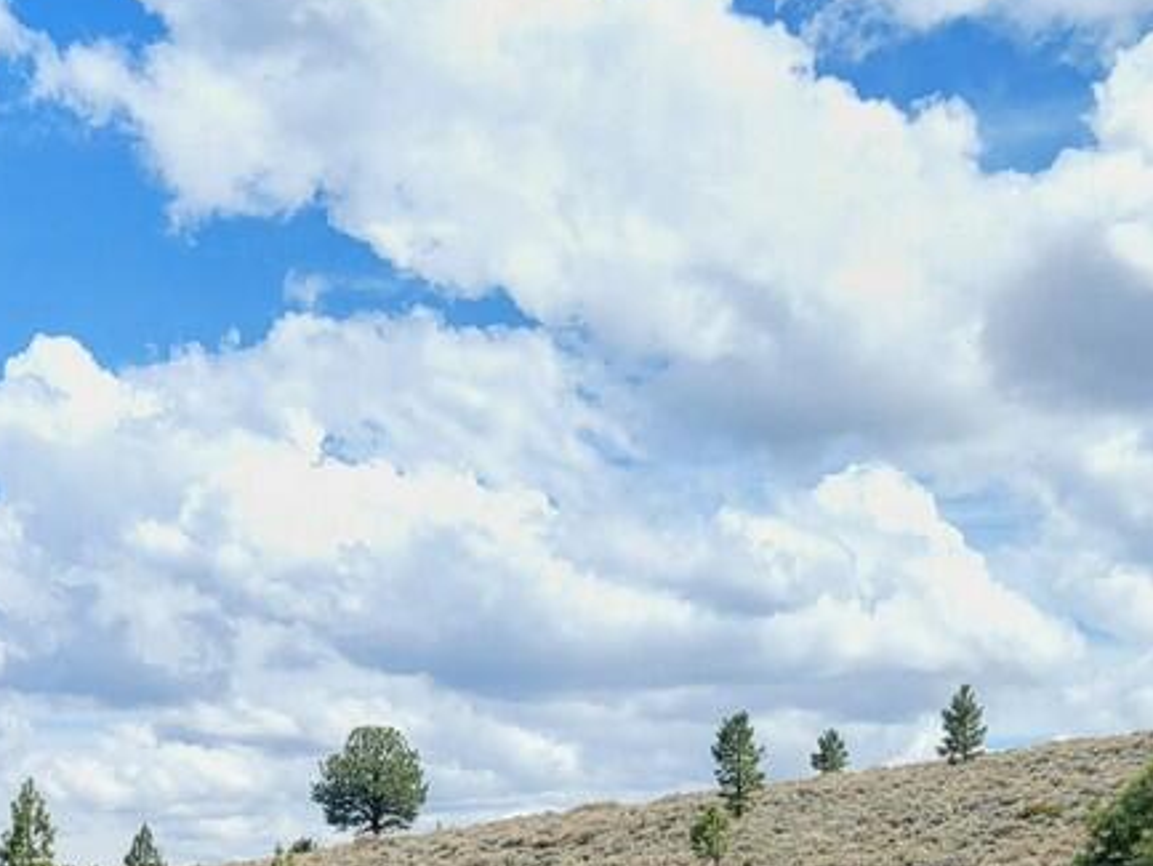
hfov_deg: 26.0
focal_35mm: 72
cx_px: 72
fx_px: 2399
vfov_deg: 19.3
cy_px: 1031
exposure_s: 1/3050
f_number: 1.8
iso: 40
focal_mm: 5.4
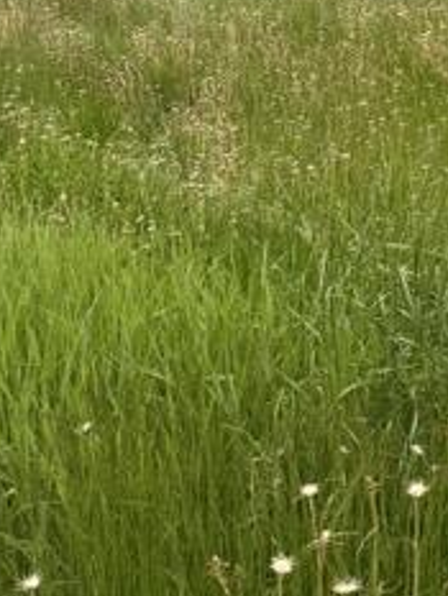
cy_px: -79
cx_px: 573
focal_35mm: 66
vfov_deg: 26.7
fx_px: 1138
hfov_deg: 20.5
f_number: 1.78
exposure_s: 1/621
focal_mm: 6.76
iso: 80
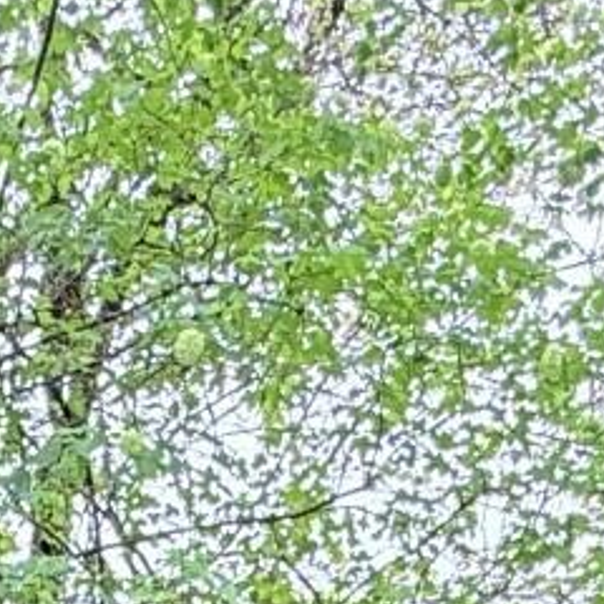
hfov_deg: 16.6
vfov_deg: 12.6
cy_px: 1540
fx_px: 1954
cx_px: -169
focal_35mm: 99
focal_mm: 2.22
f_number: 2.2
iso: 200
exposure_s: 1/99
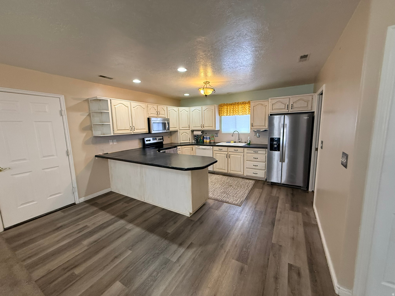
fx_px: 160
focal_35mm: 14
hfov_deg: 102.1
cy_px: 148
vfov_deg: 85.7
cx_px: 198
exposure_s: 1/120
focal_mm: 2.22
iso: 400
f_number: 2.2
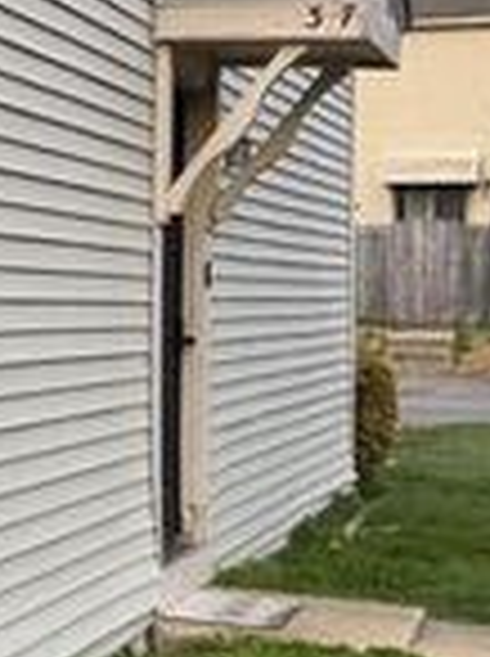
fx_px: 2082
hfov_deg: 12.2
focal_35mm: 110
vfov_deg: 17.9
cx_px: -418
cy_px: 254
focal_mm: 6.76
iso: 80
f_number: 1.78
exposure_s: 1/352
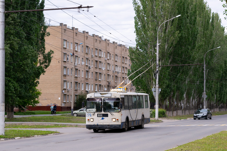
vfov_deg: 18.2
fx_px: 473
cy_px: 76
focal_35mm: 75
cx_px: 114
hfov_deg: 27.0
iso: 200
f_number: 5
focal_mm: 50
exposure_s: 1/250
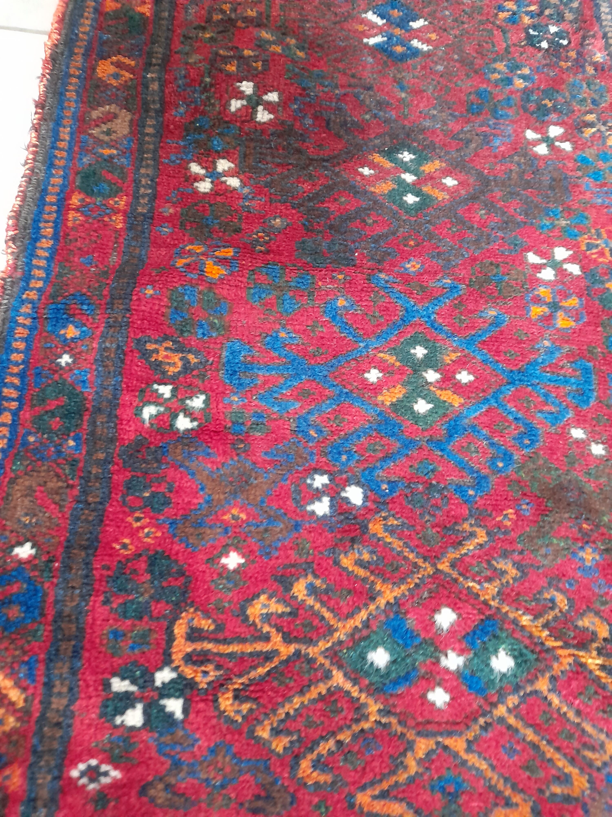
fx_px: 589
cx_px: 306
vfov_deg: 69.4
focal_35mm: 25
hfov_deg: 54.9
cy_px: 408
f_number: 2
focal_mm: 4.6
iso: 800
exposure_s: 1/10
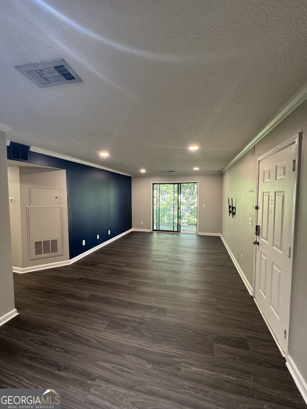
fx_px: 166
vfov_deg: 102.1
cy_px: 204
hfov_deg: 85.7
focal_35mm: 14
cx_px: 154
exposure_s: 1/60
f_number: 2.2
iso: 250
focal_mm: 2.22
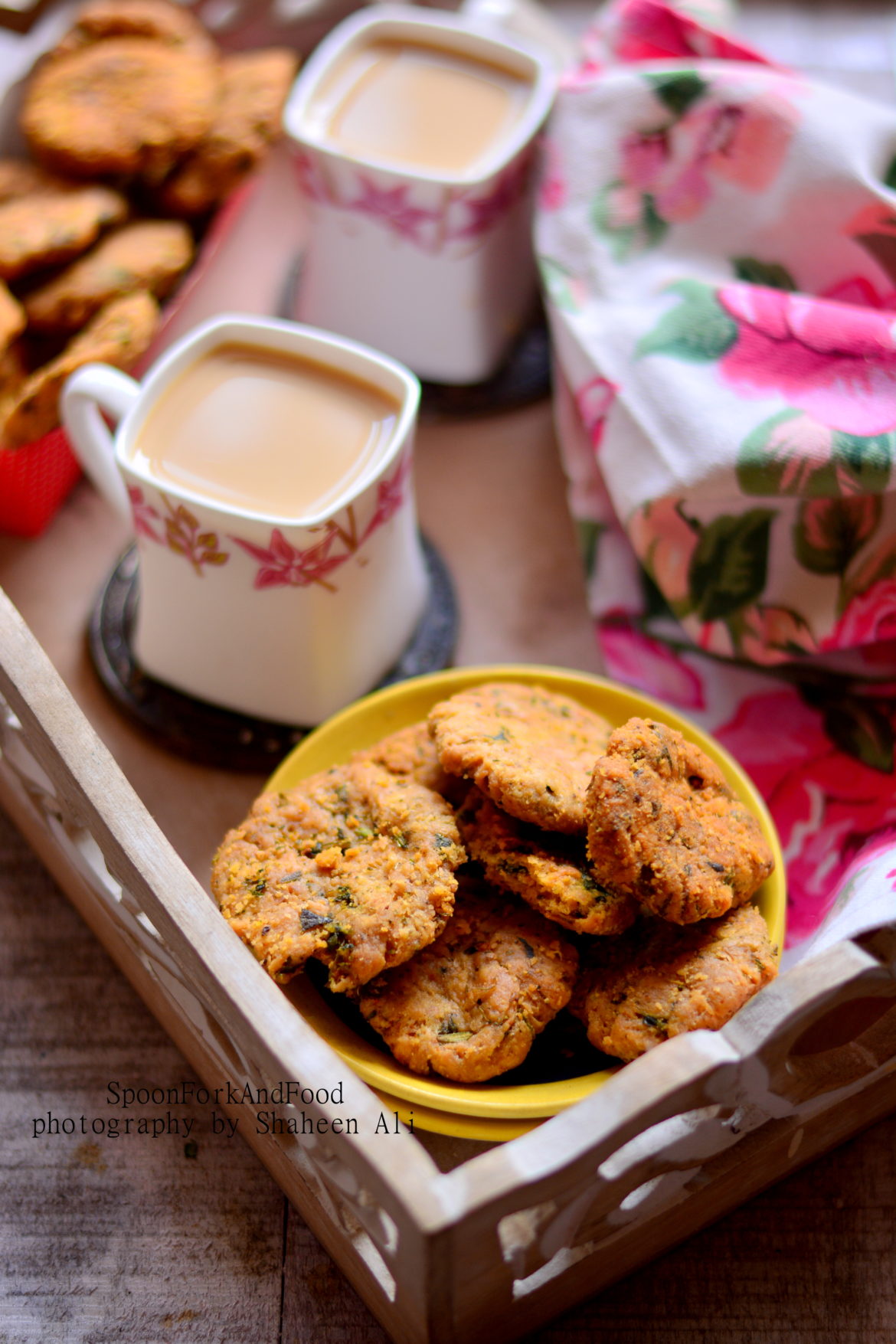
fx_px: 2800
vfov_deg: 27.0
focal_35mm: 75
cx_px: 448
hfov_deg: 18.2
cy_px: 672
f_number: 1.8
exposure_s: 1/80
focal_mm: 50
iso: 100
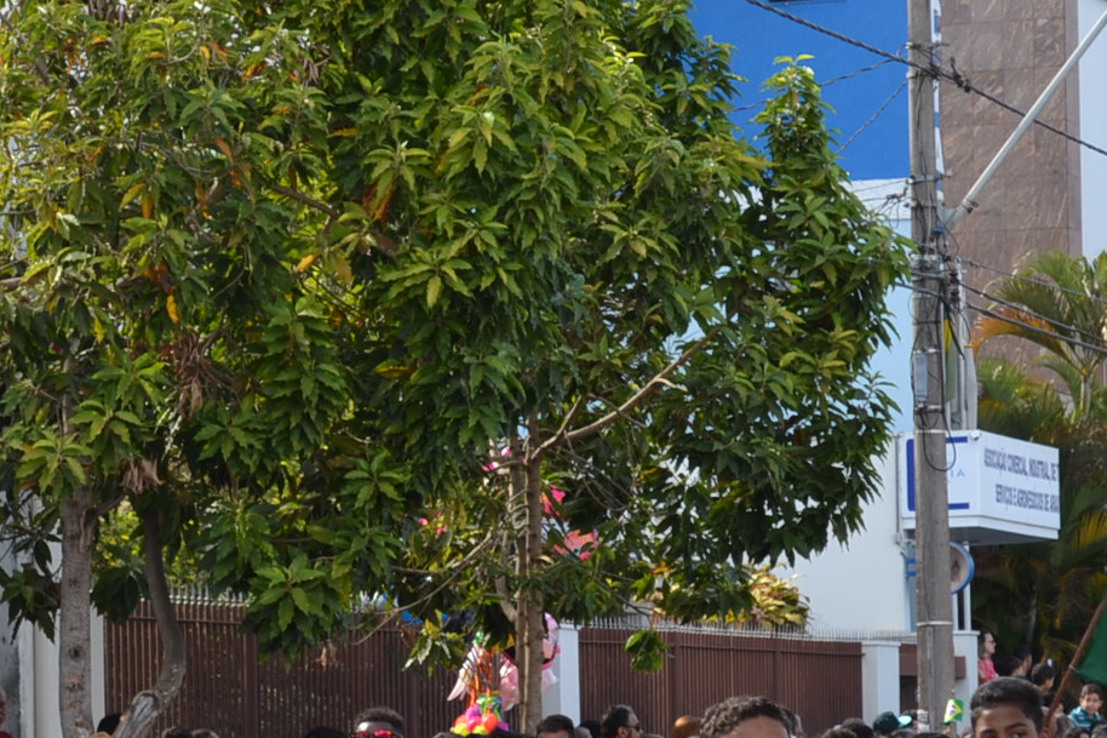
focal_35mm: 174
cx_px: 197
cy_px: 727
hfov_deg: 11.8
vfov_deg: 7.9
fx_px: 5349
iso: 125
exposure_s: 1/125
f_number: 5.6
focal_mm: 46
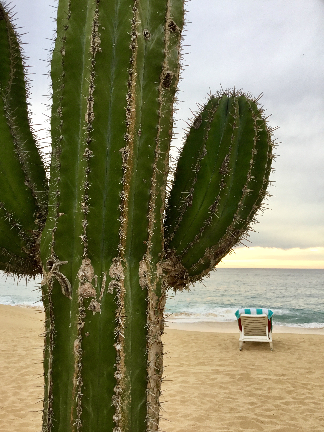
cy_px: 216
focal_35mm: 31
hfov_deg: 45.4
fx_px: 387
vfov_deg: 58.4
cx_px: 162
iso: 25
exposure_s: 1/120
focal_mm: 3.3
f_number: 2.4
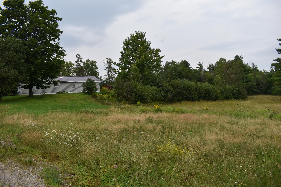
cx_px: 140
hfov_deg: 67.4
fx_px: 211
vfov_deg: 47.9
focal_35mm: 27
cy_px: 94
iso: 360
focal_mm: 18
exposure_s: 1/250
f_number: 5.6
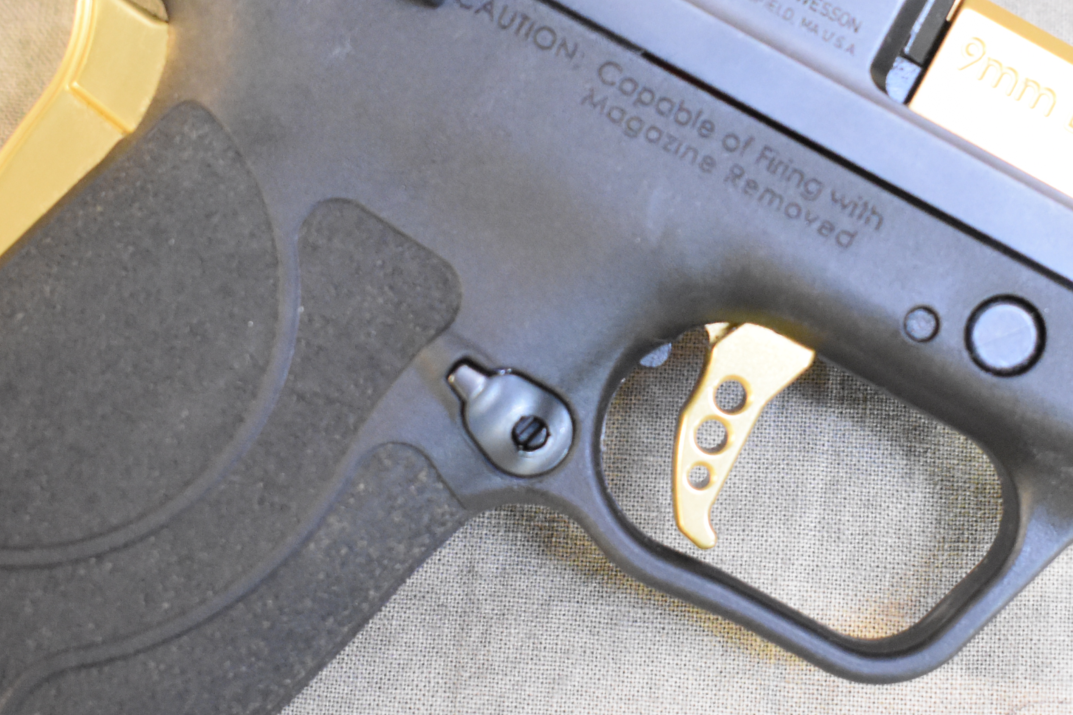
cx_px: 696
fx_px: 3100
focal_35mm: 104
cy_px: 239
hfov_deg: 19.6
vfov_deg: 13.1
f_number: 4.5
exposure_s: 1/20
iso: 3200
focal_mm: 32
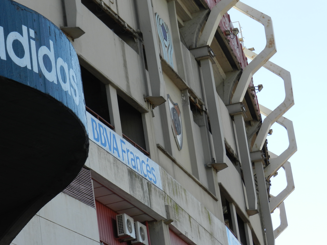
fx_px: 1663
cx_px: 164
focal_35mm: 176
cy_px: 122
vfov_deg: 8.4
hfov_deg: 11.2
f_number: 5.4
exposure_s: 1/250
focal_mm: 31.2
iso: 160
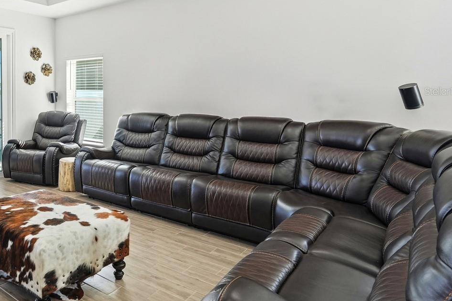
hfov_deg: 60.3
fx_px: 350
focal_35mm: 28
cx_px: 88
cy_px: 91
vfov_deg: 45.6
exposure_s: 1/8000
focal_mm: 16.5
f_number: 8
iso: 2500
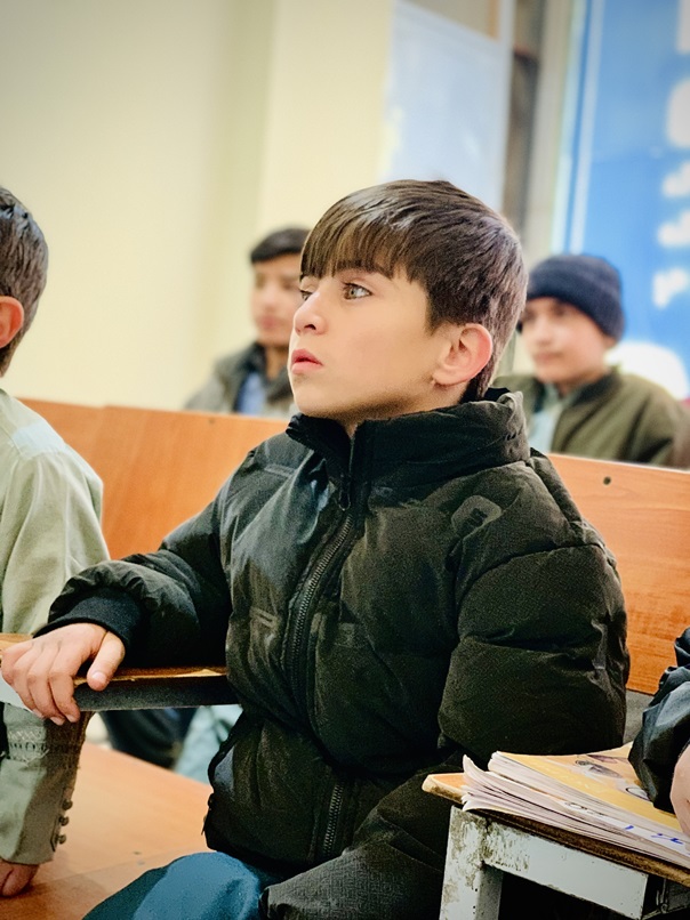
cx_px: 345
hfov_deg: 28.0
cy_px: 460
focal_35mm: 52
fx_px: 1383
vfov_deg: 36.8
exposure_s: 1/60
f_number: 2.4
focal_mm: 6
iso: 400
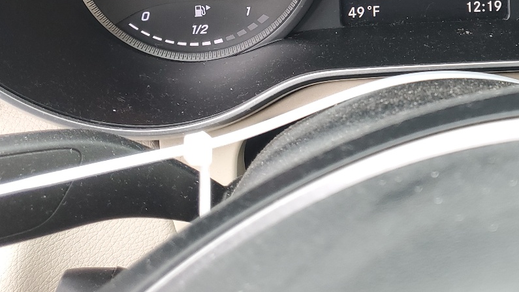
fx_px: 784
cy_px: -86
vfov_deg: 19.5
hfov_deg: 35.6
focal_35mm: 57
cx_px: 402
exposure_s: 1/60.2
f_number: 1.5
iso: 57
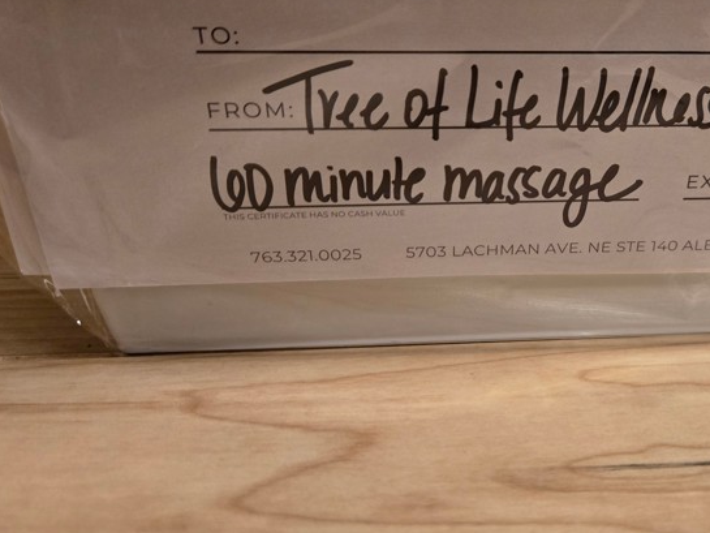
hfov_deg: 47.4
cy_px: 238
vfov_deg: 37.7
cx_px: 518
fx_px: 780
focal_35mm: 38
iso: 800
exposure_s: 1/60
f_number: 1.8
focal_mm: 5.4
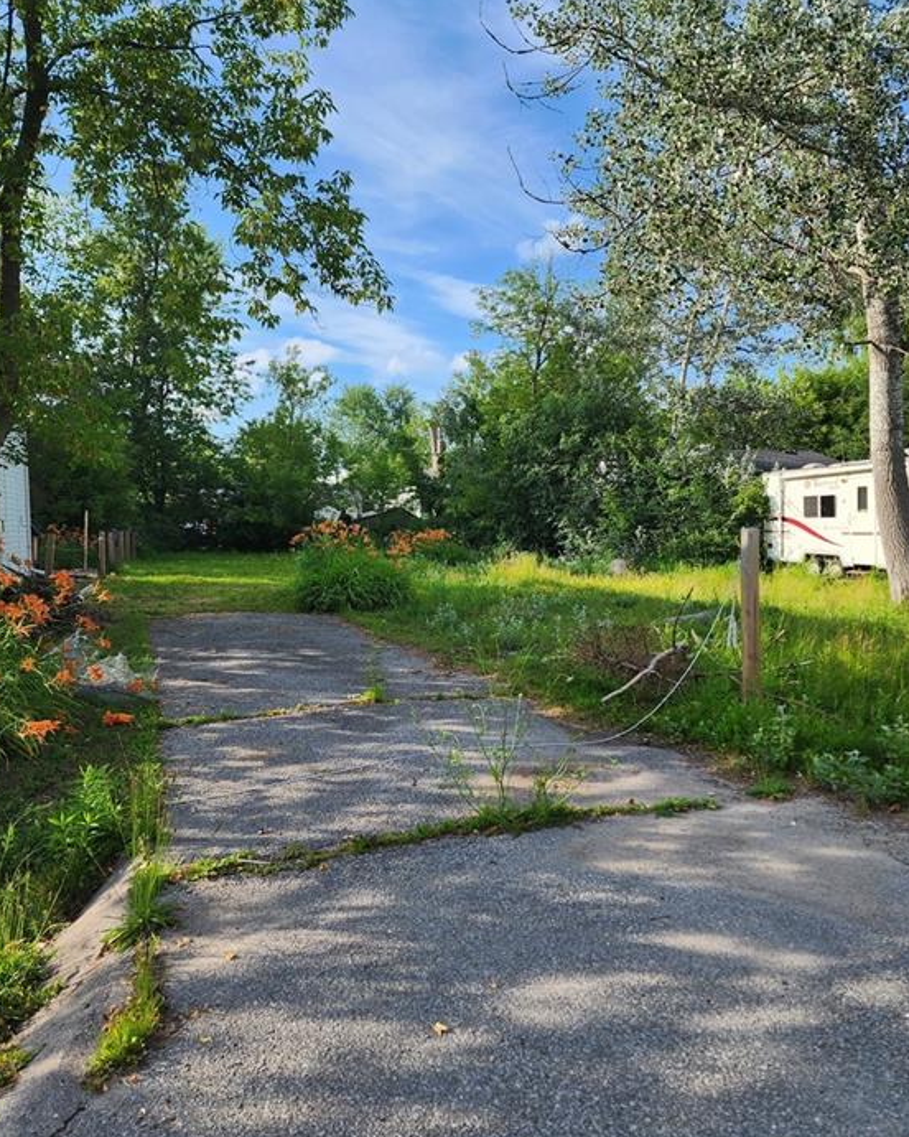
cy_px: 573
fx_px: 841
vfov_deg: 68.1
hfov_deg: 56.8
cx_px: 453
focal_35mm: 25
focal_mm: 6.4
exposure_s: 1/557
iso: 12
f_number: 1.8
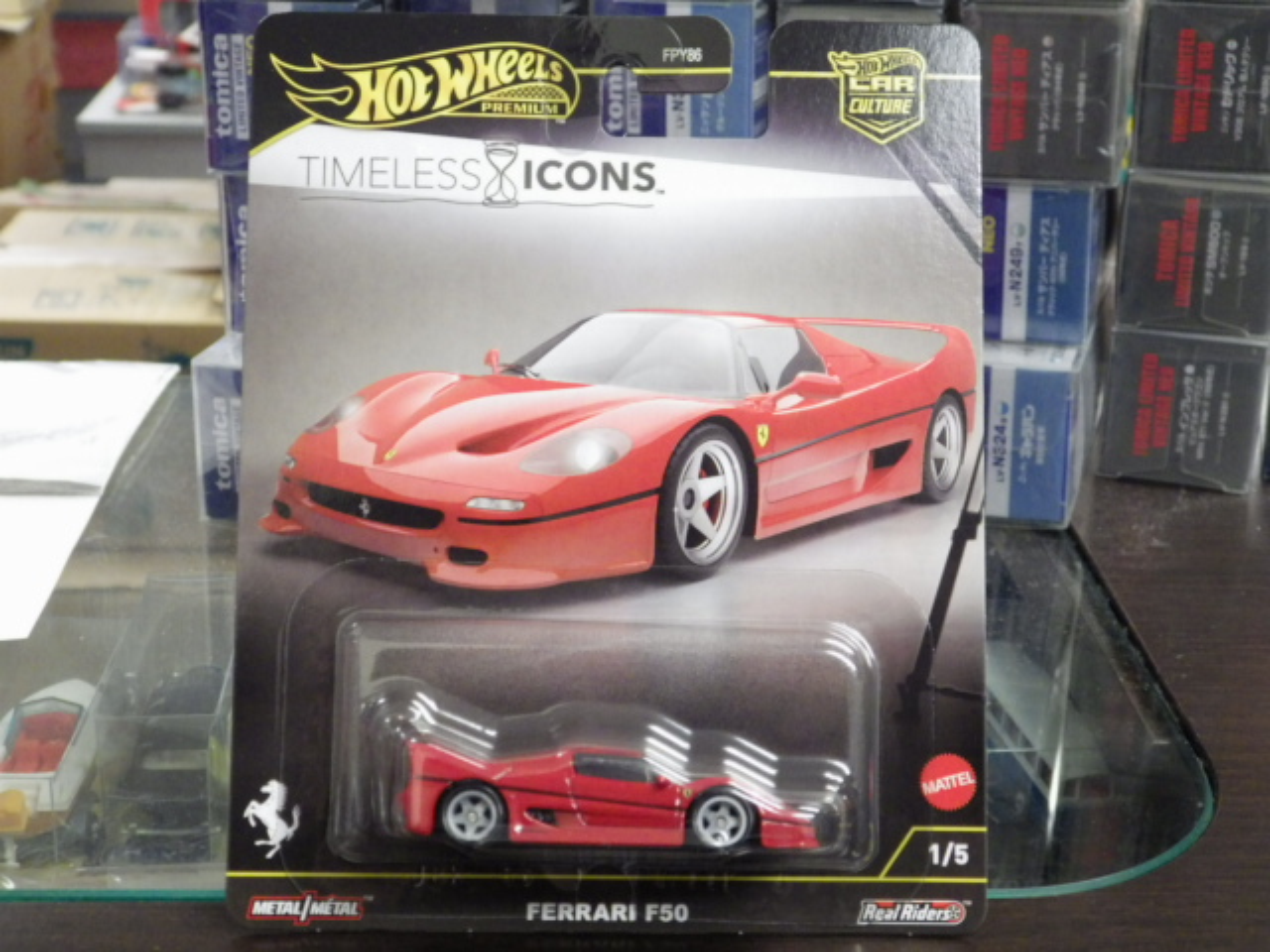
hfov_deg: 32.7
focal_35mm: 59
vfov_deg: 24.8
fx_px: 2165
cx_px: 635
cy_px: 476
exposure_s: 1/40
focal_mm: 10.7
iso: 800
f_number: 4
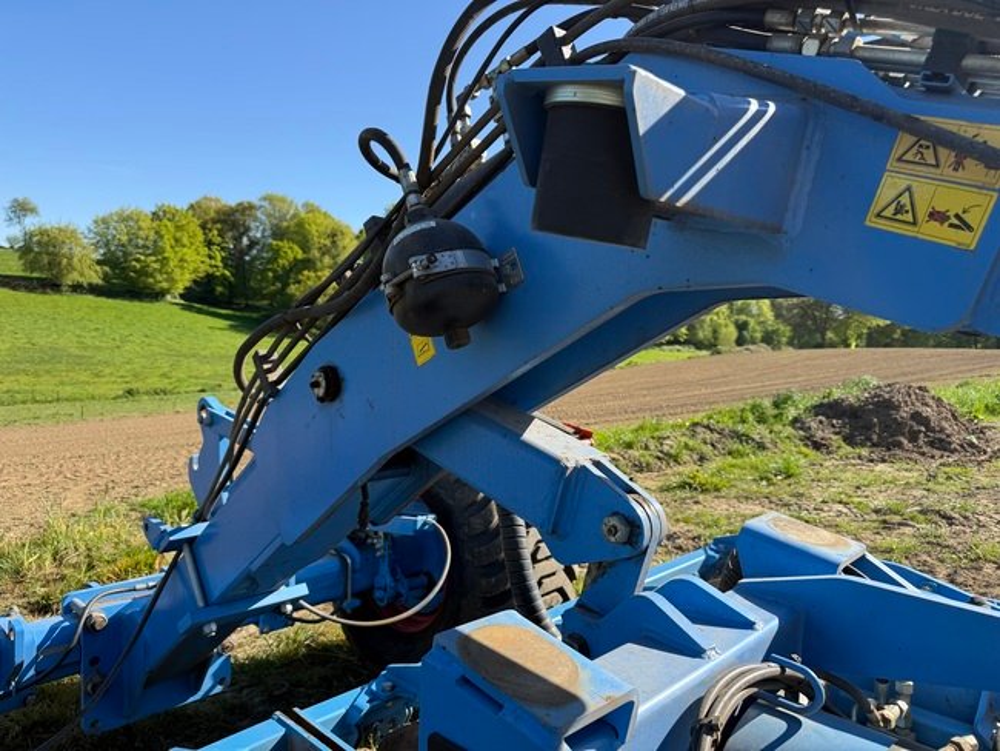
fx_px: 694
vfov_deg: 56.8
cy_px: 376
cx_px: 500
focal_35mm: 24
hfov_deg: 71.6
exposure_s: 1/2000
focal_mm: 6.76
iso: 80
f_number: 1.78
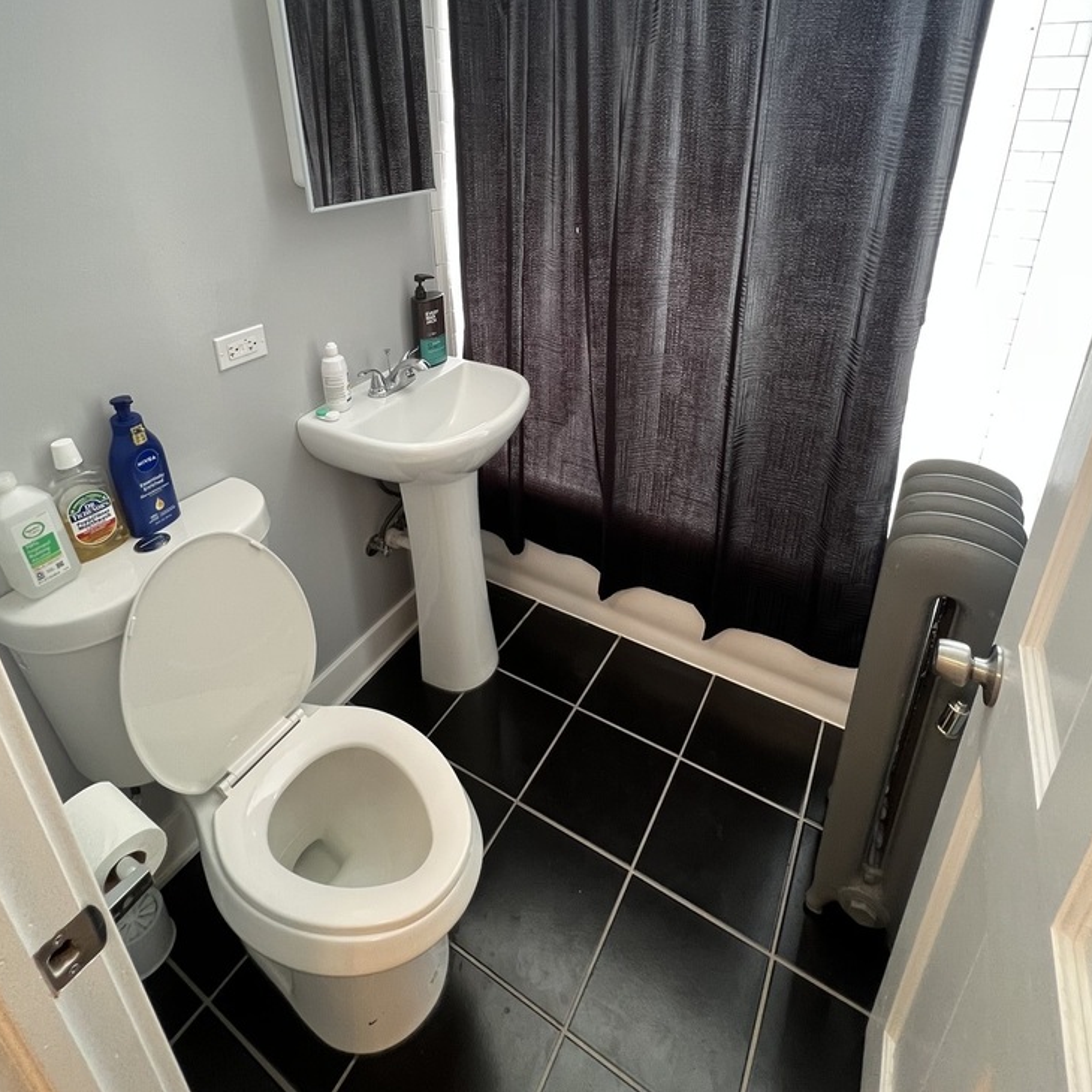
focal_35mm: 17
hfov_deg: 84.0
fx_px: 607
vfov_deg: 81.3
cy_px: 368
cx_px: 553
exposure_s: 1/60
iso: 200
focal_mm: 1.57
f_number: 1.8
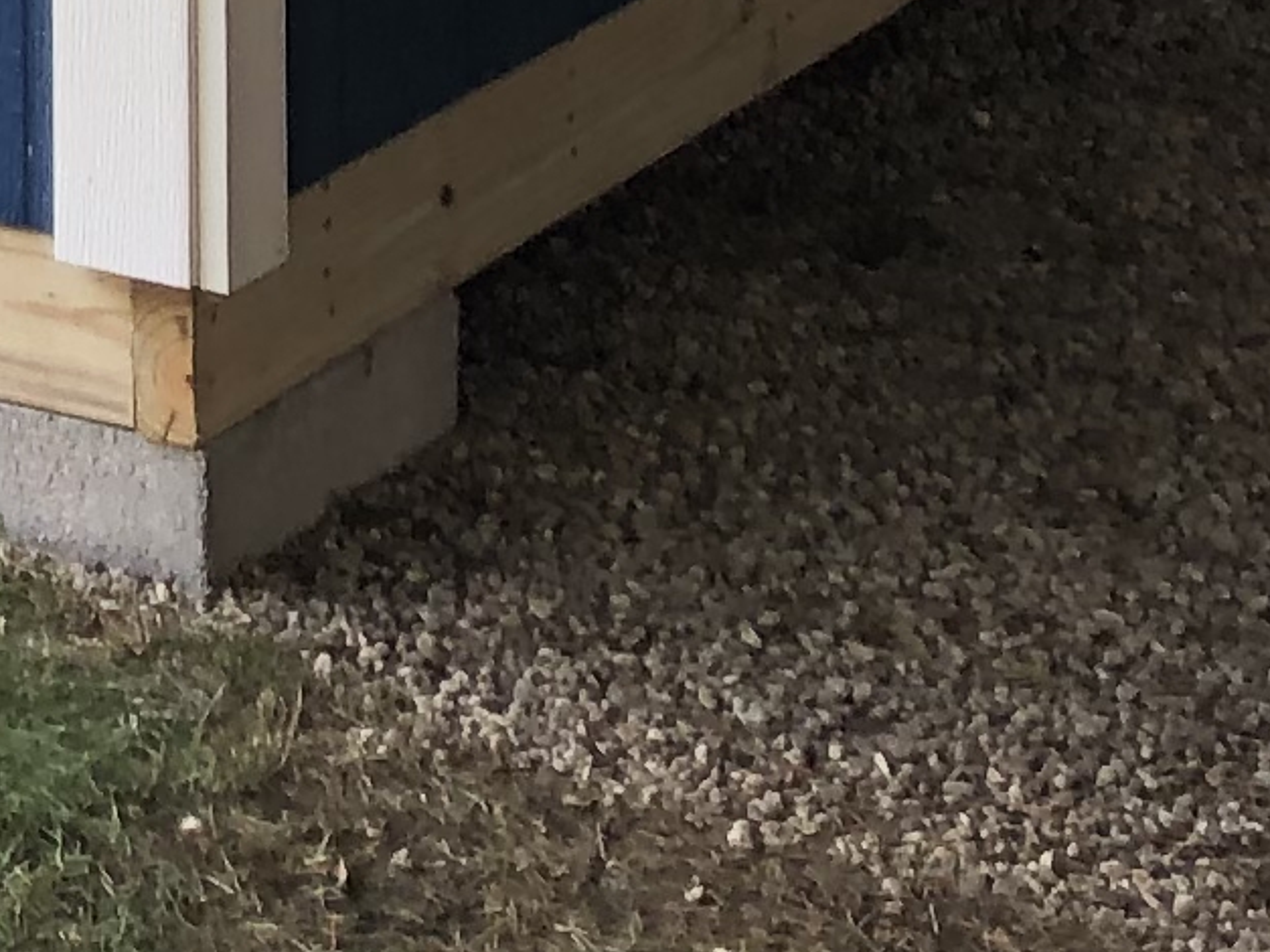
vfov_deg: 7.3
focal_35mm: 180
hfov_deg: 10.1
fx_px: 6603
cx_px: -1308
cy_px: -1888
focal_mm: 3.99
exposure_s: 1/120
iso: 32
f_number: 1.8
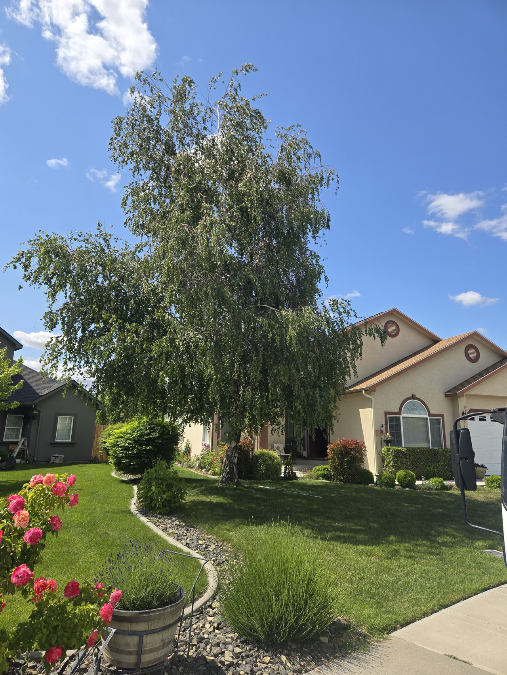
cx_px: 254
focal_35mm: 23
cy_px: 338
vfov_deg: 73.9
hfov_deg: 58.9
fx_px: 449
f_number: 1.8
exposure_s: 1/1538
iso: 25
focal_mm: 5.4
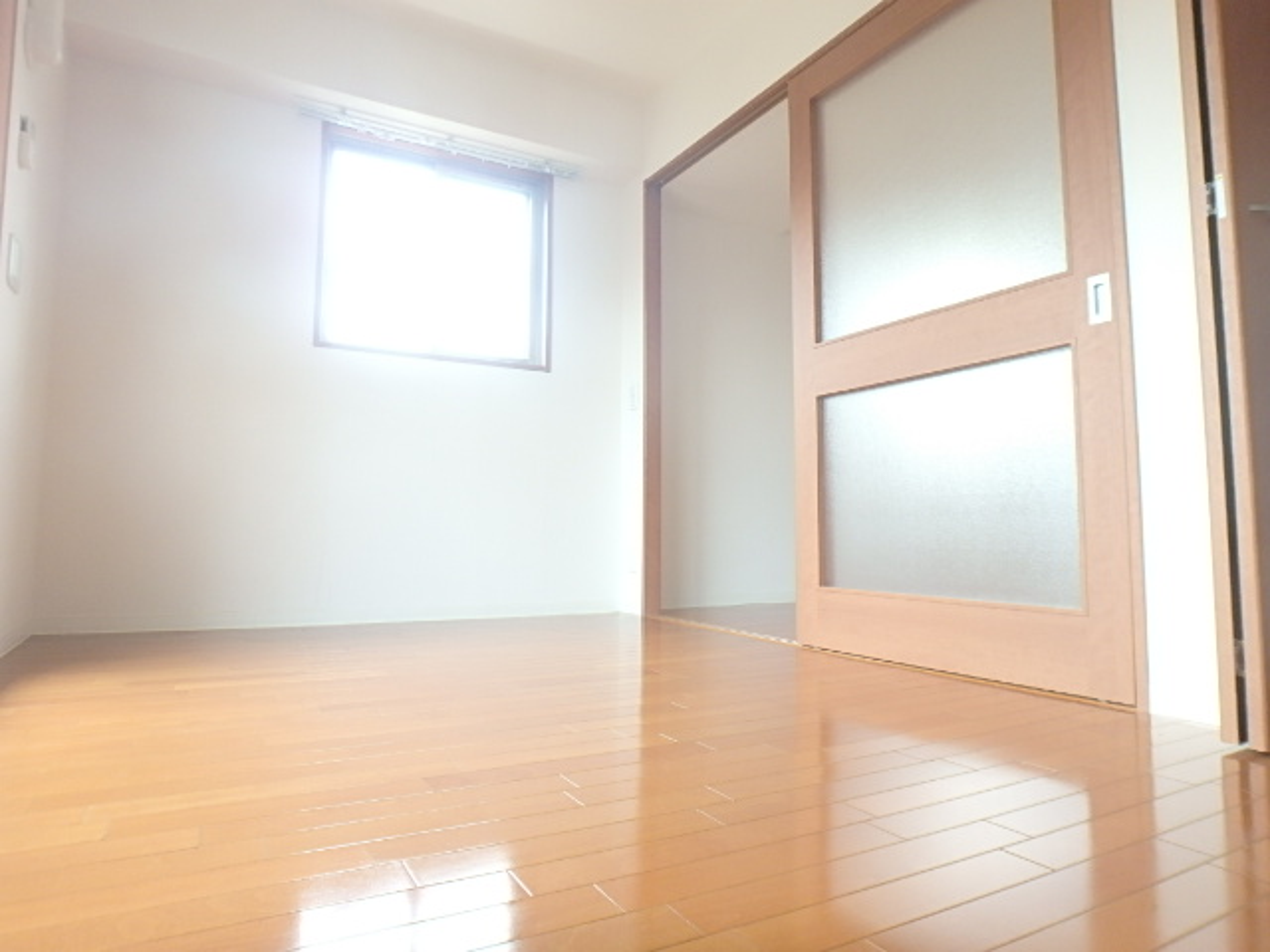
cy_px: 476
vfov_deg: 63.4
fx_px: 770
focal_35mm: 21
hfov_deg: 79.0
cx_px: 635
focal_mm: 3.7
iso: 200
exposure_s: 1/30
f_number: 3.5
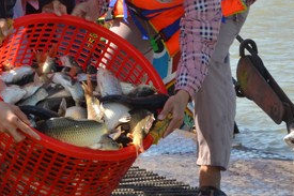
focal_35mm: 248
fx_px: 2024
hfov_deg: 8.3
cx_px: 13
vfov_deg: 5.5
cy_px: -2
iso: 640
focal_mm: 70
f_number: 20
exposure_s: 1/250
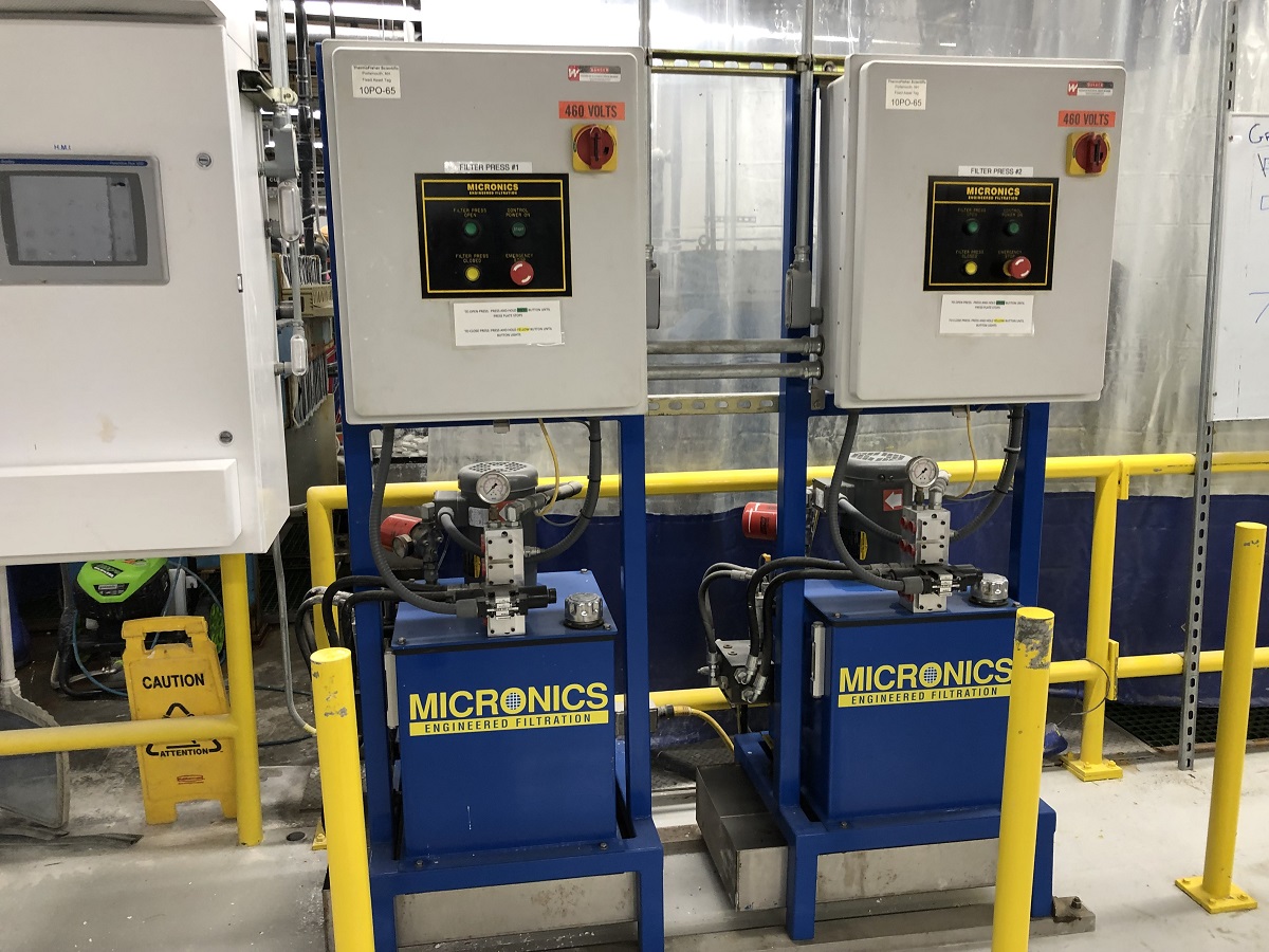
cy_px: 476
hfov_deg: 63.4
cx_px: 634
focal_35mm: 28
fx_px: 1026
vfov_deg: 49.7
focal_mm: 3.99
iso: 40
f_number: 1.8
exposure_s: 1/20
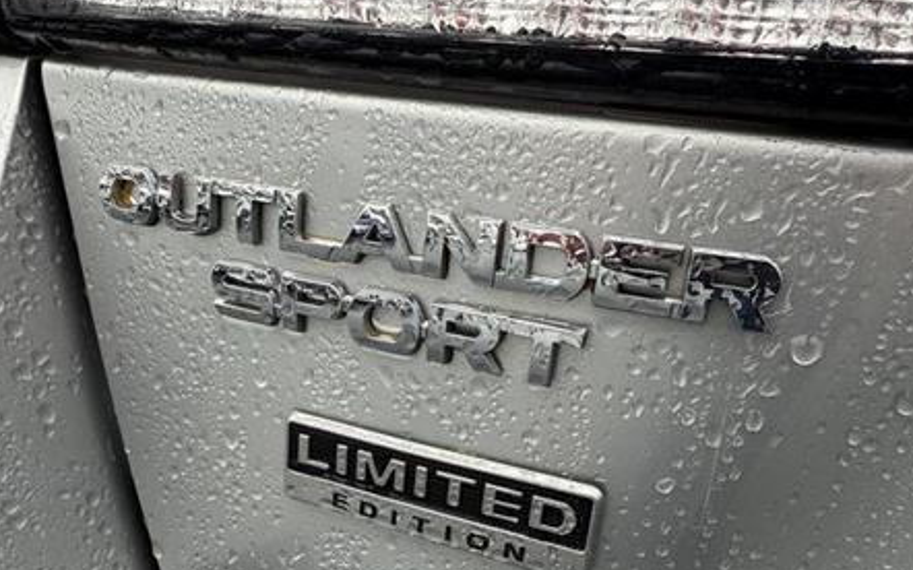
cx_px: 454
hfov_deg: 64.7
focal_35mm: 29
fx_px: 721
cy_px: 328
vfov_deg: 43.0
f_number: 2.2
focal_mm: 2.22
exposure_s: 1/99
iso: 40
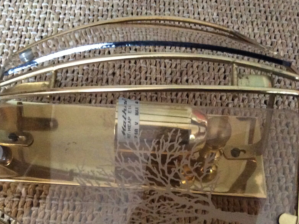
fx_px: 458
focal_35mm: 53
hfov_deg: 36.1
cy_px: 181
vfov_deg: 27.0
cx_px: 131
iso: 400
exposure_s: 1/17
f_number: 2.4
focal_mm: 3.3
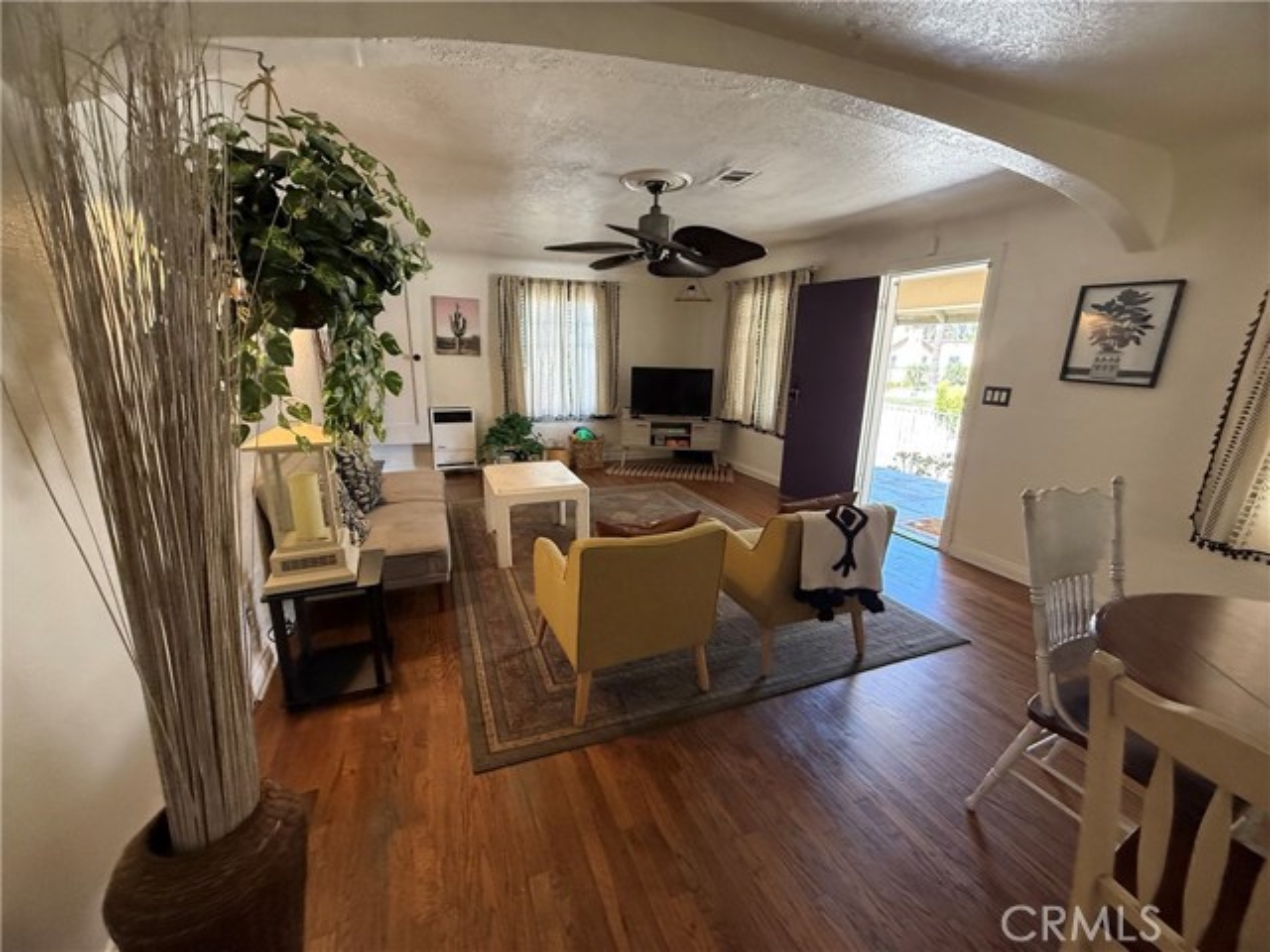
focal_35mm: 14
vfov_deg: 85.7
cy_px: 476
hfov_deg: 102.1
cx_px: 635
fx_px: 514
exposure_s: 1/120
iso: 500
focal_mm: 2.22
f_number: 2.2
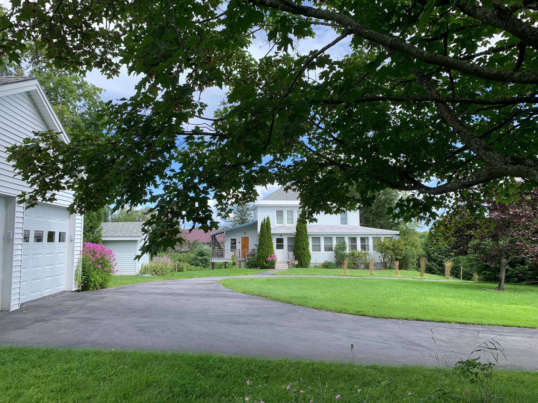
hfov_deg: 67.3
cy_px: 202
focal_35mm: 26
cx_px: 269
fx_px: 404
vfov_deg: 53.0
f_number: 1.8
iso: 25
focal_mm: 4.25
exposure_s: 1/954
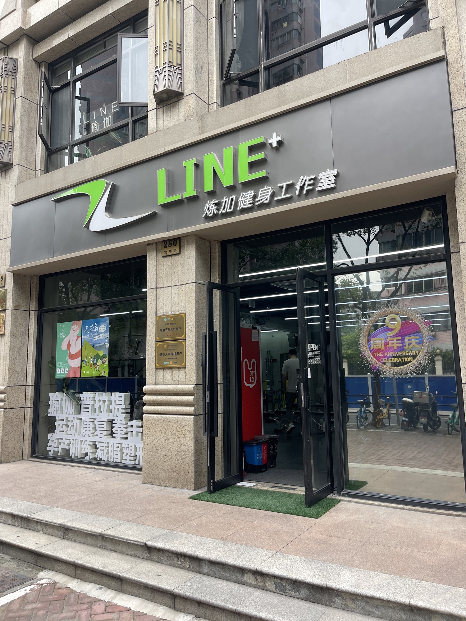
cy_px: 310
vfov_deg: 67.3
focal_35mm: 26
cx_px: 233
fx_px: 467
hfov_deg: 53.1
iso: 32
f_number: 1.6
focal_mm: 5.1
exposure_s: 1/373
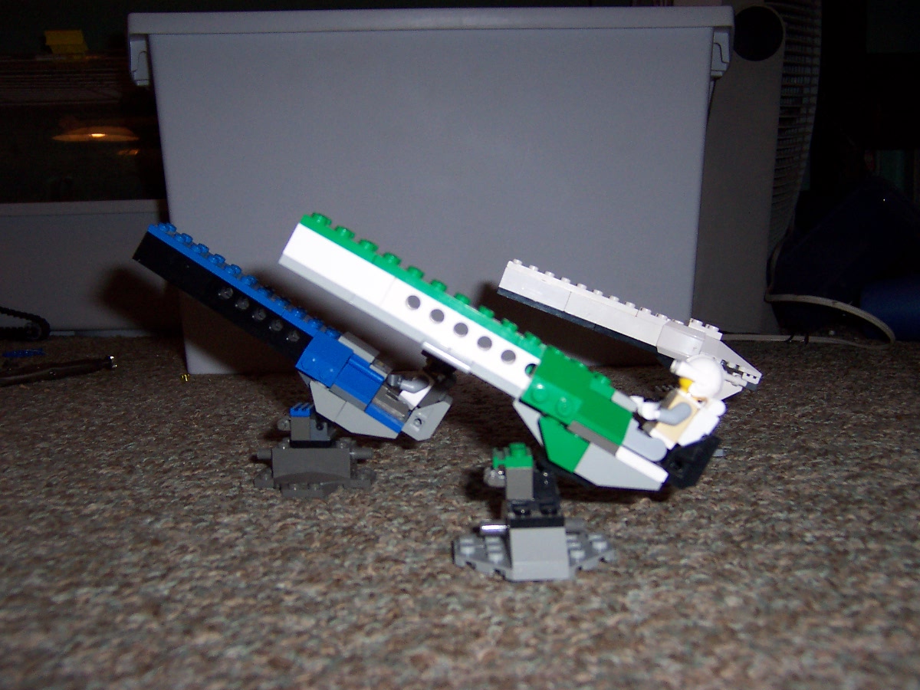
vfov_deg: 39.7
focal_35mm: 36
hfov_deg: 51.4
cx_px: 460
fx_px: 957
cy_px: 345
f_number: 2.8
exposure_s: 1/60
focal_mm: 5.6
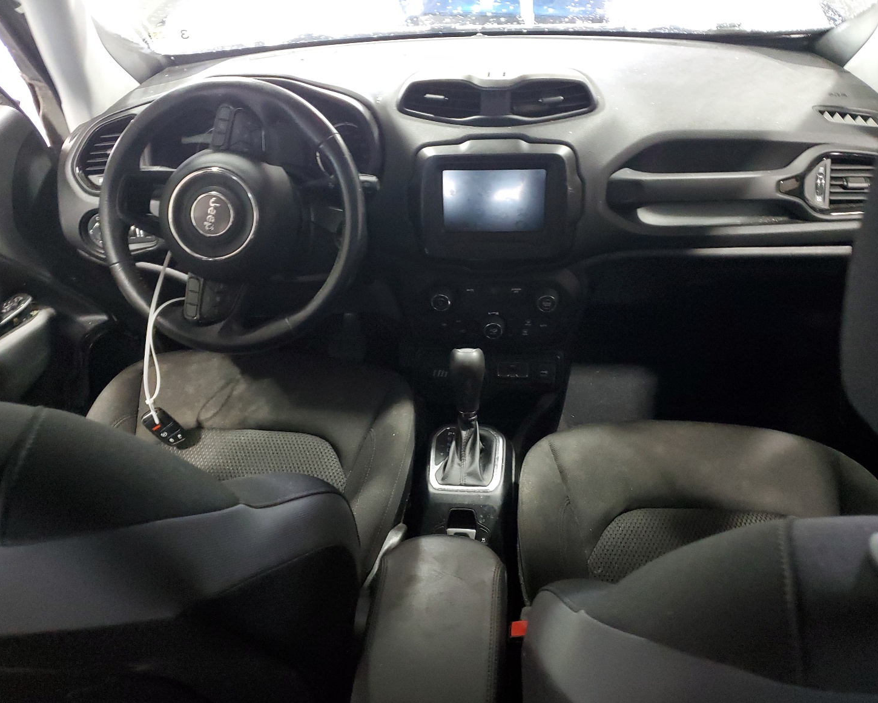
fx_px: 728
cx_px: 454
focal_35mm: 28
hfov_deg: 62.2
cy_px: 359
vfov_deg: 51.5
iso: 385
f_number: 1.5
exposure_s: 1/15
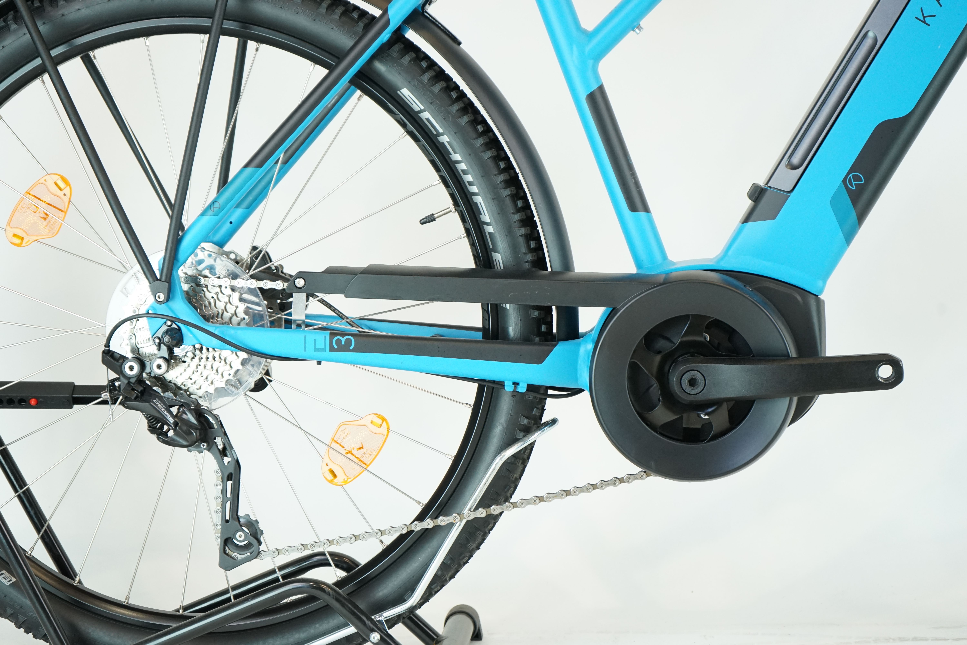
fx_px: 1880
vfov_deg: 19.5
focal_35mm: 70
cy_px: 322
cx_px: 484
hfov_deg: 28.8
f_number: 6.3
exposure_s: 1/200
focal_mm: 70
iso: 2000
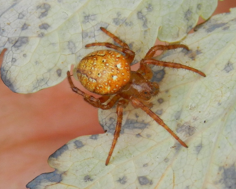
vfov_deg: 21.6
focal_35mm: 71
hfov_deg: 26.8
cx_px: 126
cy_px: 94
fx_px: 496
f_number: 4.7
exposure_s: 1/200
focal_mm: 12.1
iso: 160
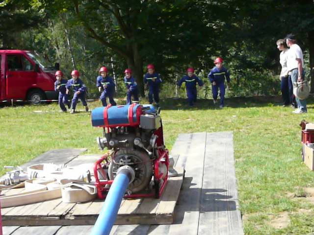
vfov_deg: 20.7
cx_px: 157
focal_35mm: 71
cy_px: 118
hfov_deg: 27.4
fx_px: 644
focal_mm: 10.5
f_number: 6.3
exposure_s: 1/1000
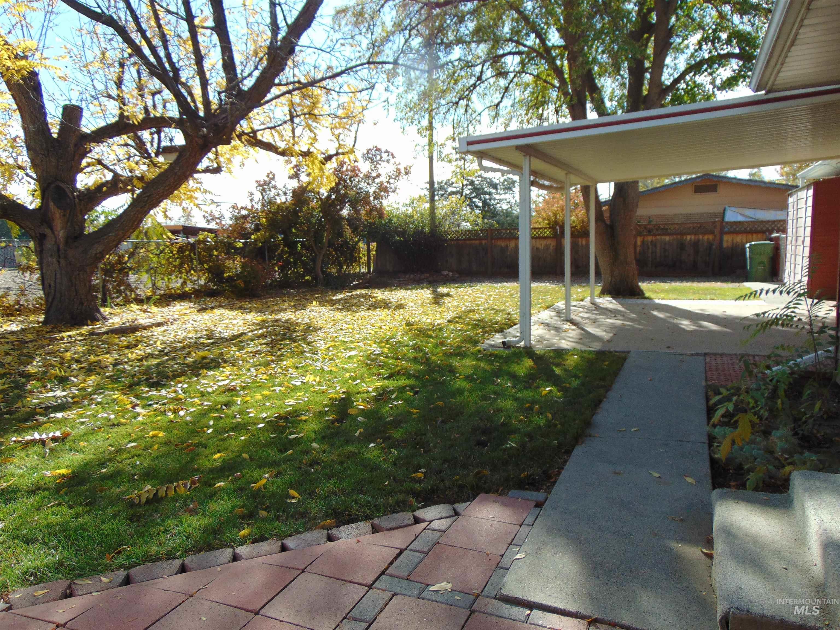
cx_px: 420
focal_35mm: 25
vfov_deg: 54.9
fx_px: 607
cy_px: 315
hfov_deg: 69.4
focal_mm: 4.5
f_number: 3
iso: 80
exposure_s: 1/500
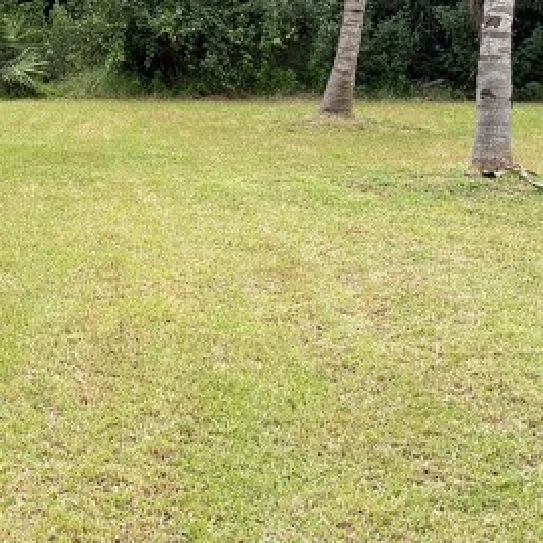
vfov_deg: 20.8
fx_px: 1438
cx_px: 41
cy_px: 26
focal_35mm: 81
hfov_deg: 20.9
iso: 100
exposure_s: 1/3953
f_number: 1.78
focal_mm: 6.76
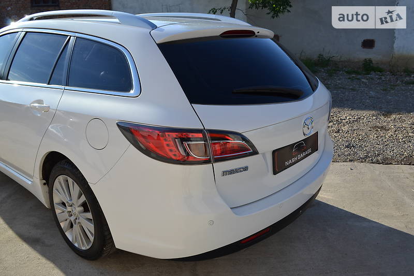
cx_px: 207
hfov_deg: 61.9
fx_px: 345
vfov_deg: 43.6
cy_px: 138
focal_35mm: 30
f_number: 7.1
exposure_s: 1/200
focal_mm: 20
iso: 100
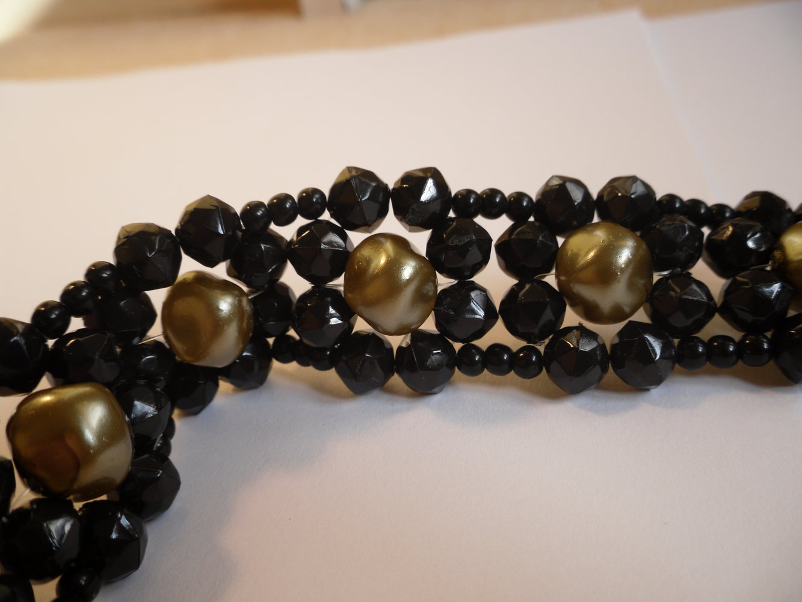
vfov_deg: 32.2
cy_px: 301
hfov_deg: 42.1
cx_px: 401
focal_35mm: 45
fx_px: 1043
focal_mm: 6.3
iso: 80
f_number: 3.5
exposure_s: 1/117
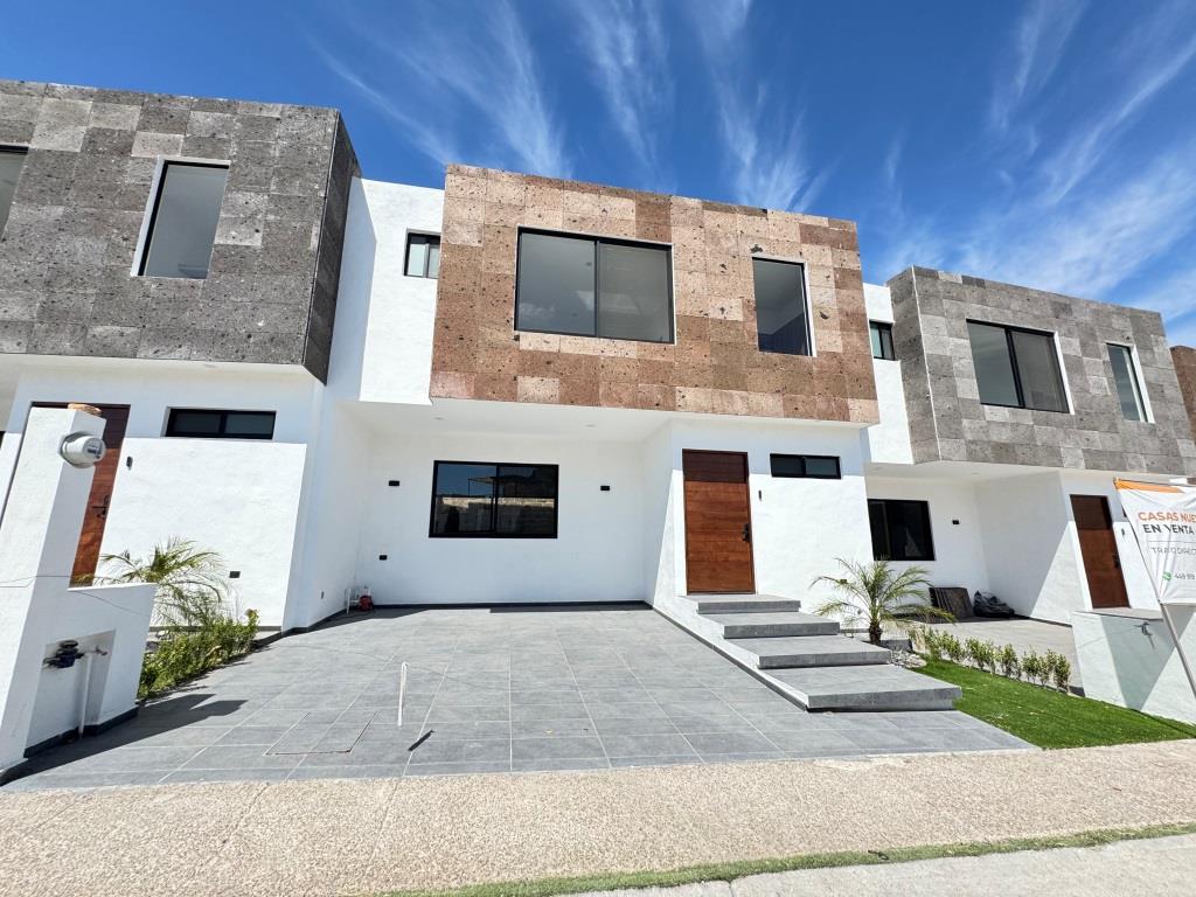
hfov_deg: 102.1
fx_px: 484
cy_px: 448
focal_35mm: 14
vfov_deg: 85.7
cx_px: 598
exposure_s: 1/1006
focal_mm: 2.22
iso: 50
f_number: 2.2
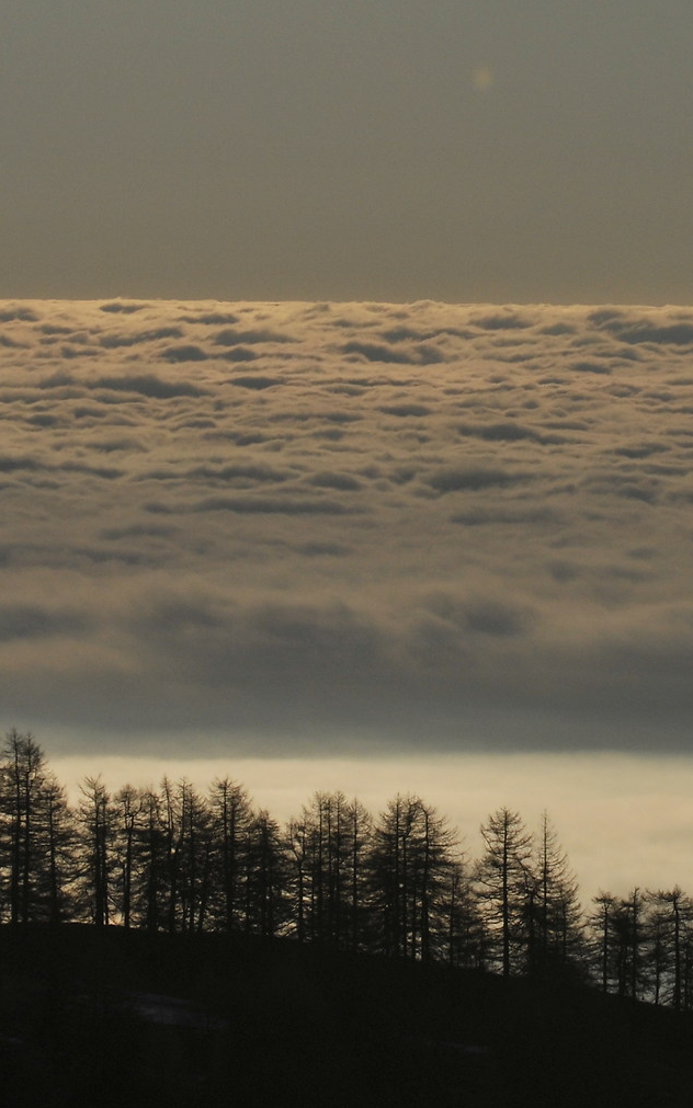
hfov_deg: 2.4
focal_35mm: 544
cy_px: 336
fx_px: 16436
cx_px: 648
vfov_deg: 3.9
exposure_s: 1/5000
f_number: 8
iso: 200
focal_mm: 150
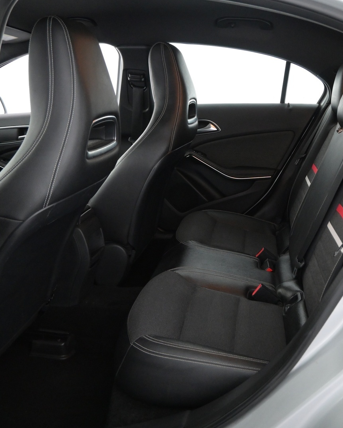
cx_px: 246
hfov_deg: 42.4
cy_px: 214
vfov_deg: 52.8
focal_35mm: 34
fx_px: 431
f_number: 3.5
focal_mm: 16
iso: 2500
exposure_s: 1/50
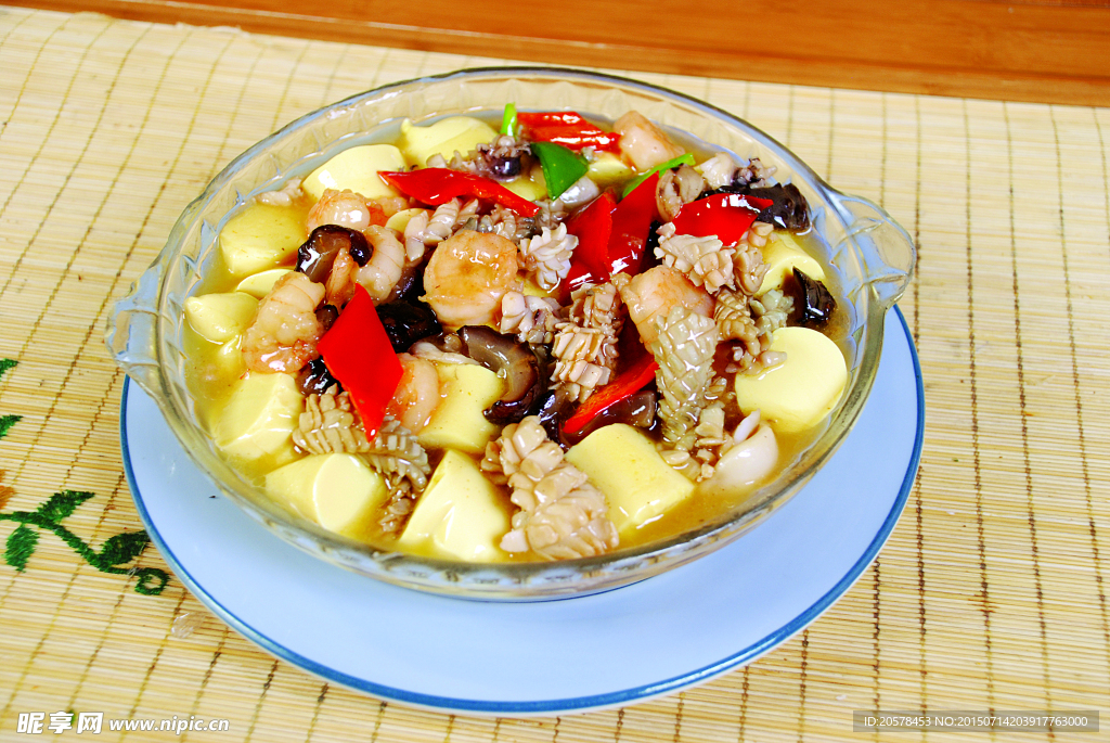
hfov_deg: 37.8
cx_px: 555
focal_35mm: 52
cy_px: 372
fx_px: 1620
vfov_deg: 25.8
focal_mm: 35
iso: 400
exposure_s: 1/6
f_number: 4.5
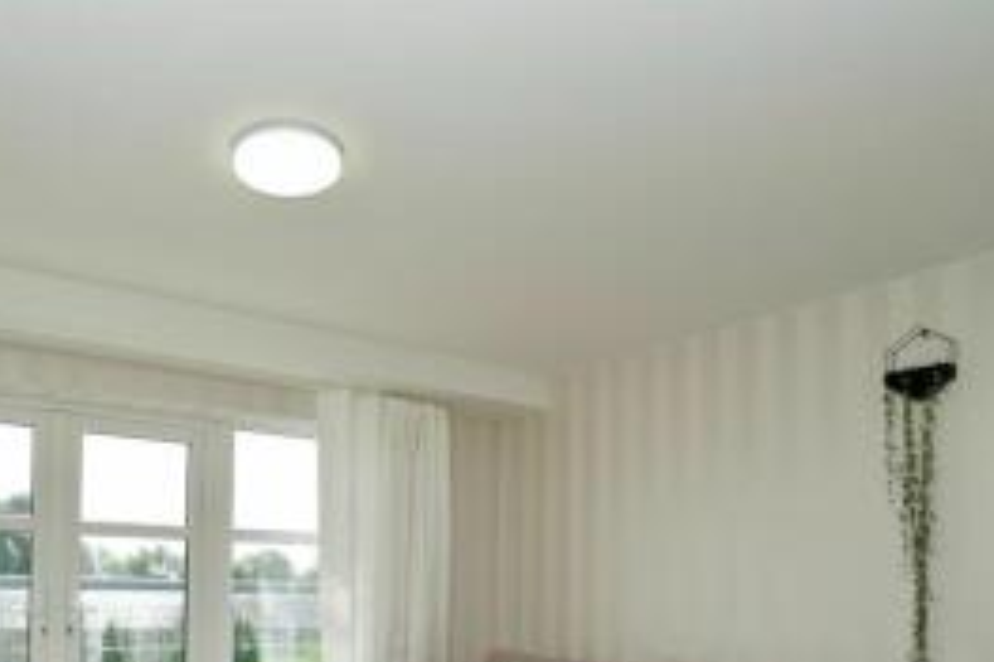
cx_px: 336
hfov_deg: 62.2
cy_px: 596
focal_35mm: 29
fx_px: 800
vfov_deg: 41.4
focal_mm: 16
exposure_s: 1/125
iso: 100
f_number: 5.6
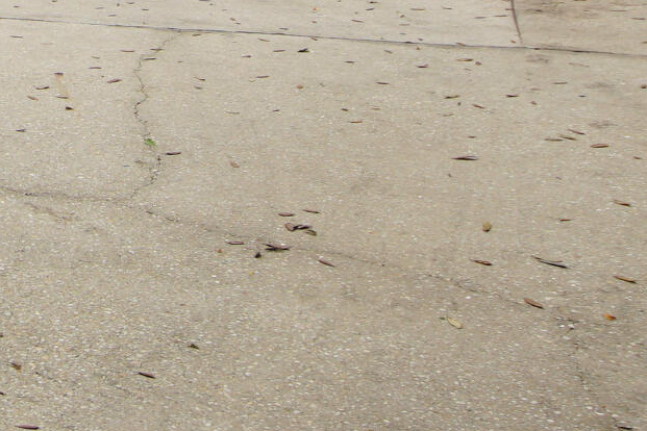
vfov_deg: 14.0
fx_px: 1563
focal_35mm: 87
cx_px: -322
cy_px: -340
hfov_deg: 20.2
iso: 100
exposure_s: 1/125
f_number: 6.3
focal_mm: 12
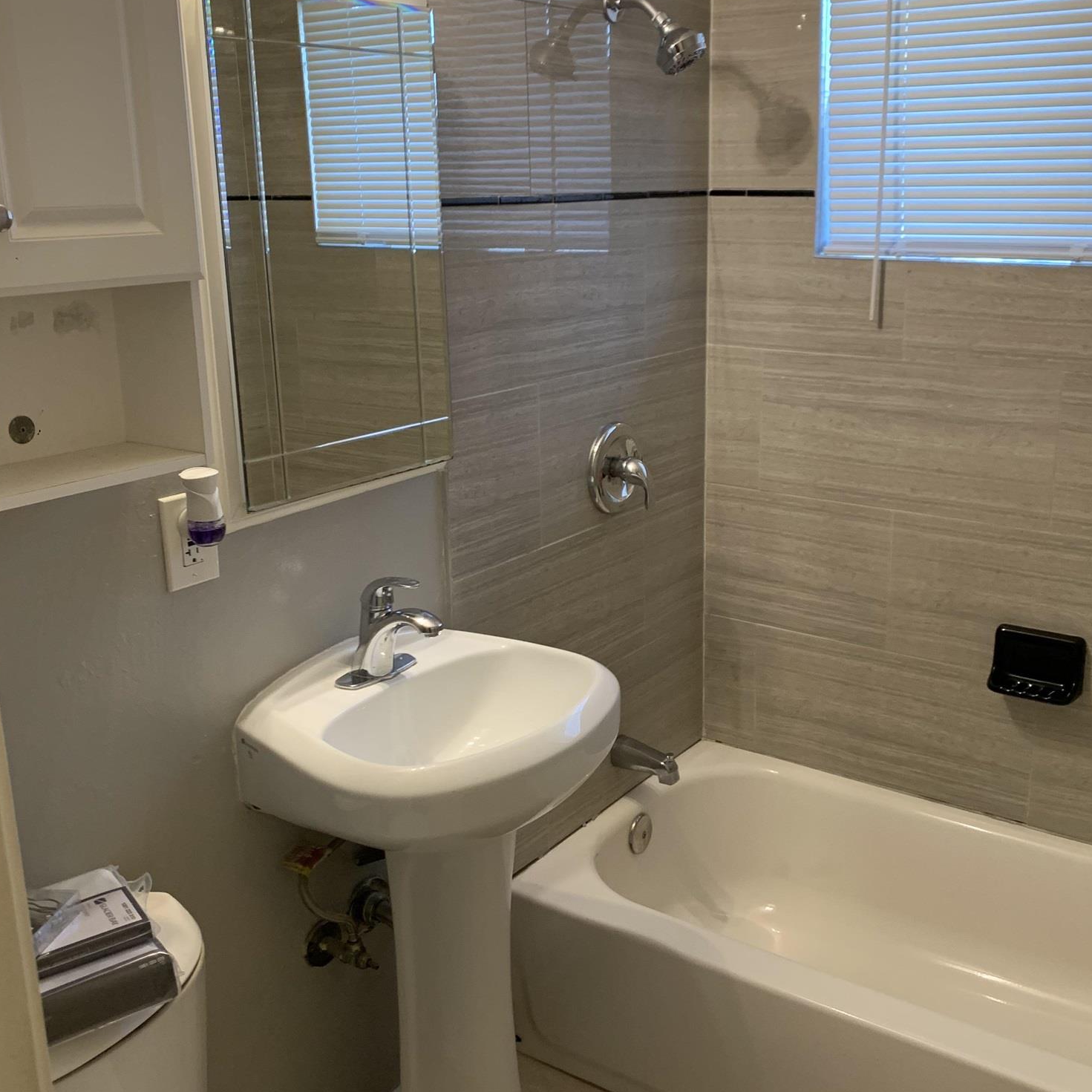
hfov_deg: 46.0
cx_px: 583
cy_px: 548
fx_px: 1285
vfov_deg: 46.0
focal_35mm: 36
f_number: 1.8
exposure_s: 1/60
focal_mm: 4.25
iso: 125
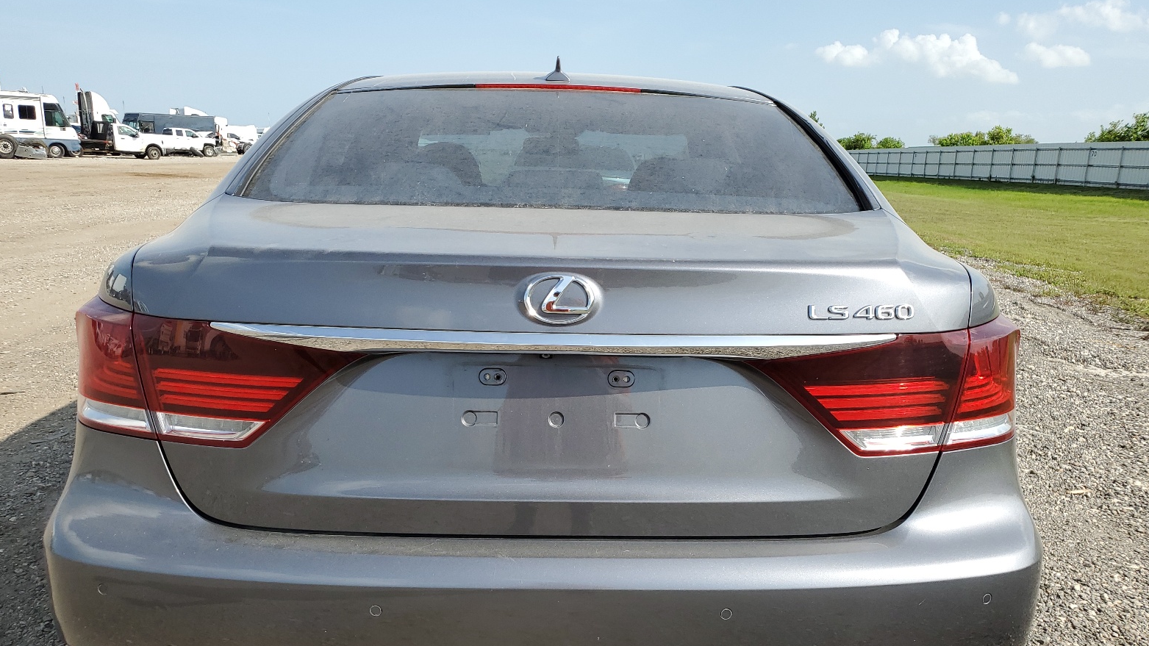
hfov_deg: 66.1
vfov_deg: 39.8
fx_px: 883
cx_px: 572
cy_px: 416
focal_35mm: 29
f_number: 1.5
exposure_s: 1/2500
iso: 50
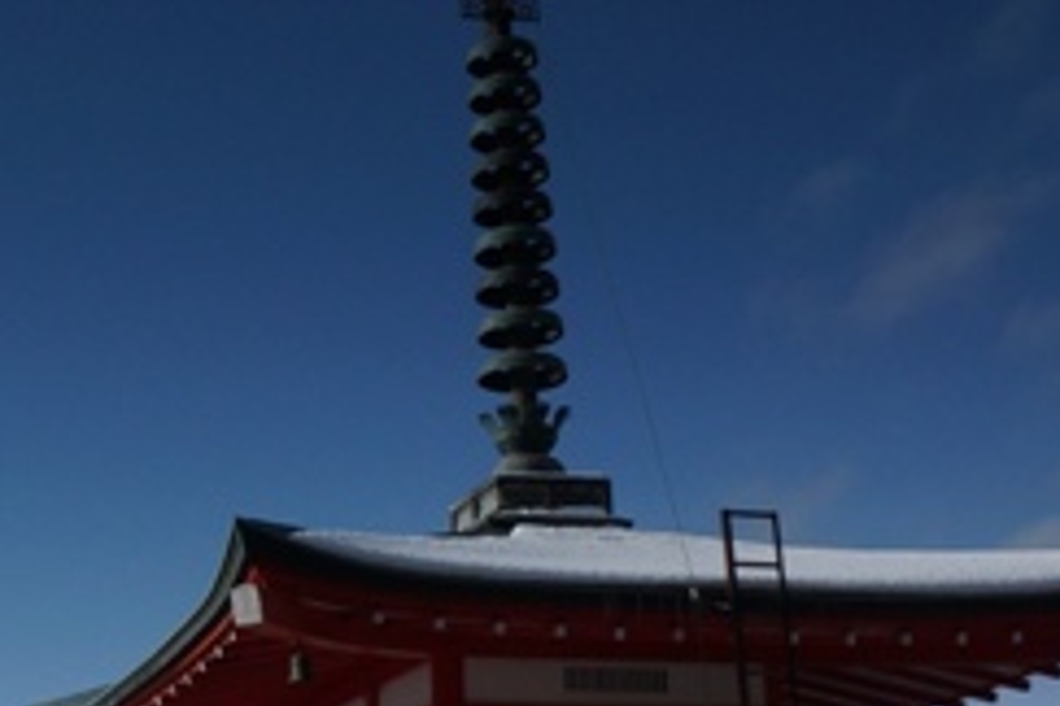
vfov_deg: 16.6
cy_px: 813
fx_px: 2326
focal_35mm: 79
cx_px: -209
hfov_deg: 23.5
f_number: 11
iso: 200
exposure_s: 1/500
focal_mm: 16
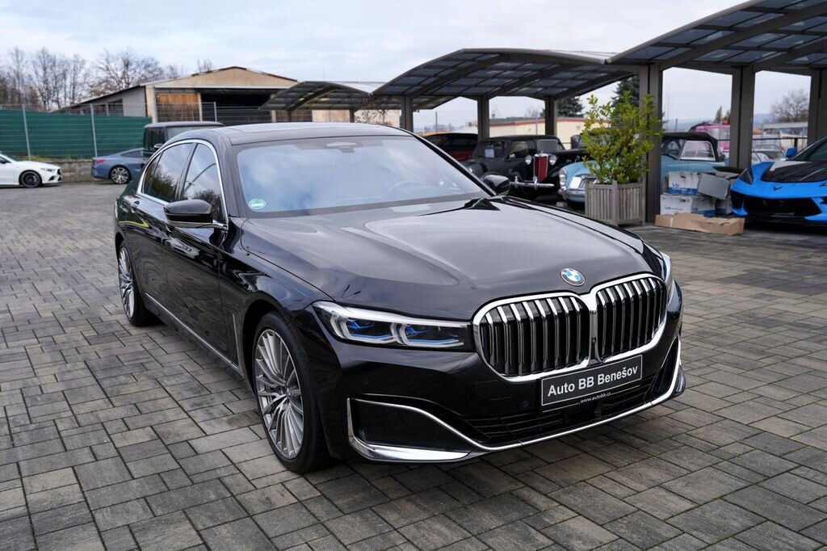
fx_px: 758
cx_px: 414
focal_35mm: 33
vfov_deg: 39.9
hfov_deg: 57.2
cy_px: 276
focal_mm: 33
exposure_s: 1/125
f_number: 5
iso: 100
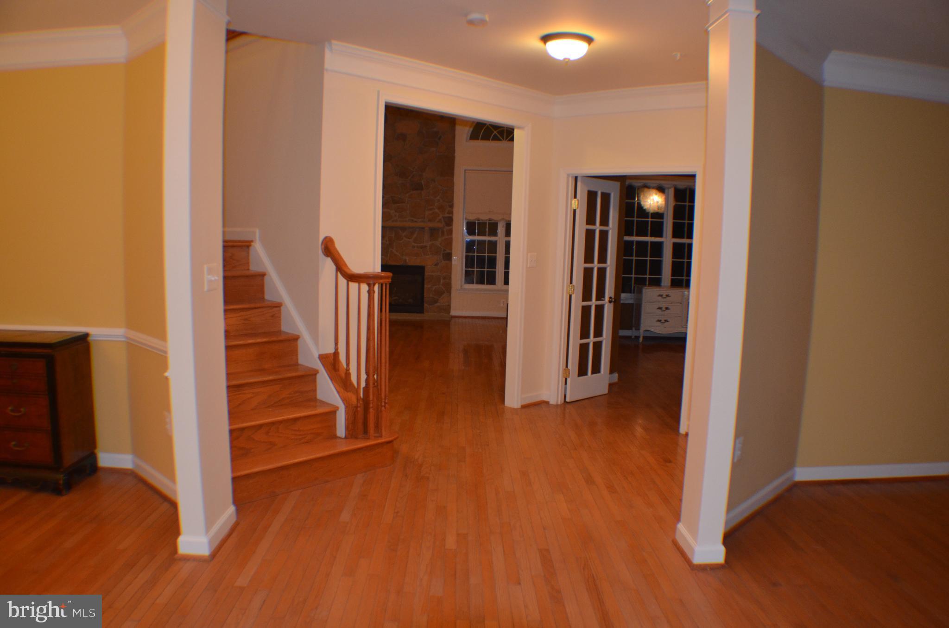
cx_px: 474
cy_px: 314
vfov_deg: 39.8
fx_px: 868
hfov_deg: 57.3
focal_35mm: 33
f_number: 3.5
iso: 720
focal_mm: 22
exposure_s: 1/60
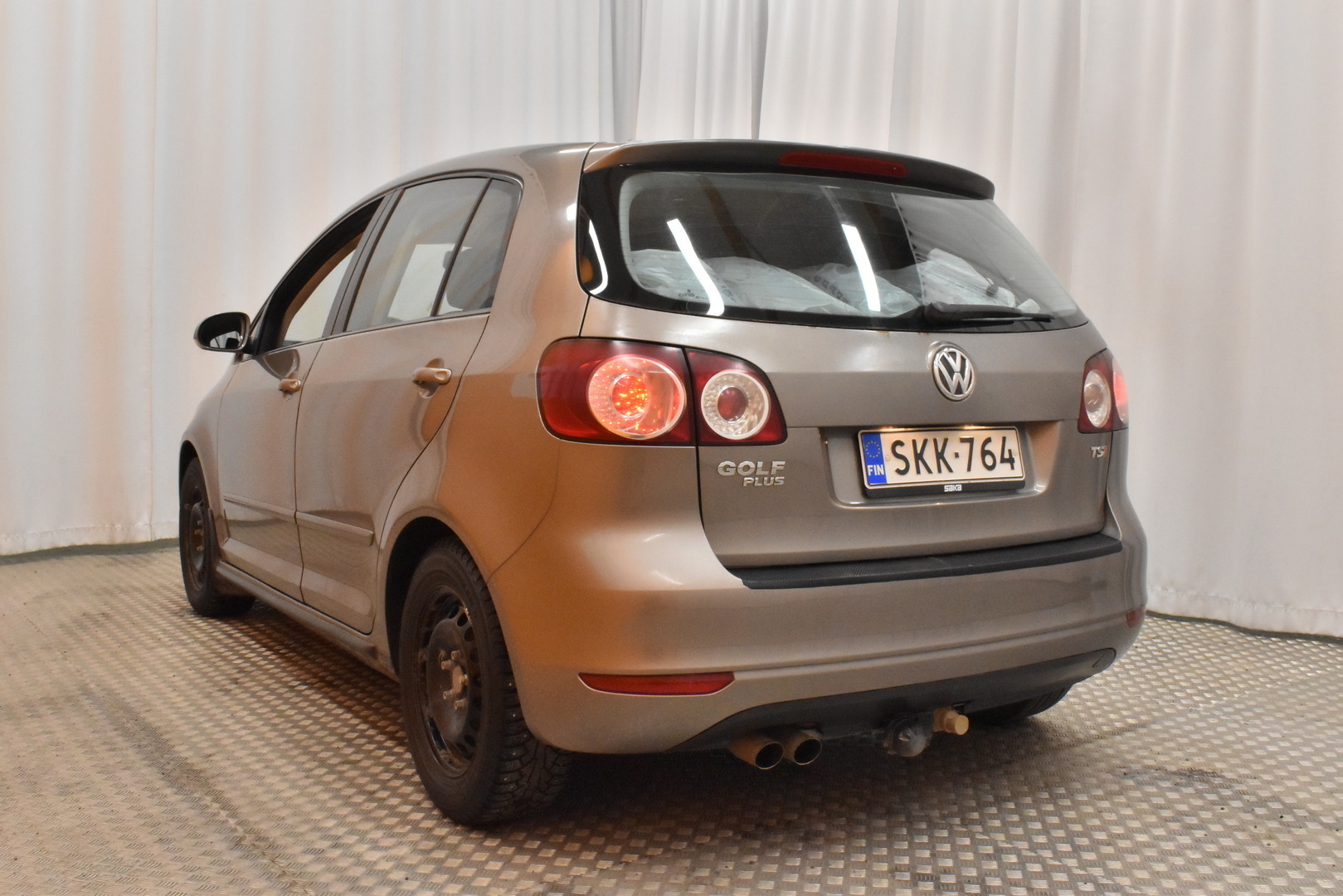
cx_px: 672
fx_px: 1287
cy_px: 448
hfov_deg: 55.1
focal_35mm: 34
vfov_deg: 38.4
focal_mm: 23
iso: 3200
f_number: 25
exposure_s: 1/40
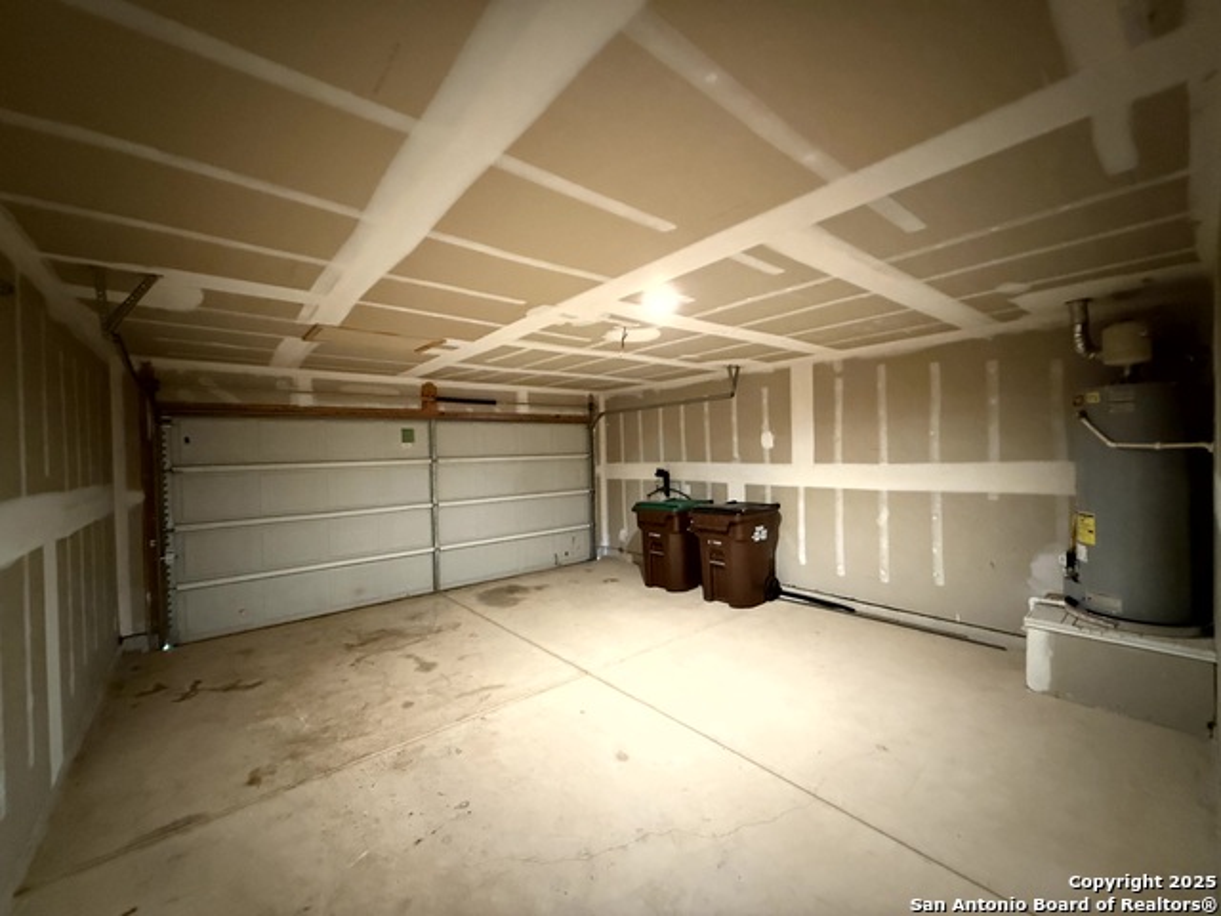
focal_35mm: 14
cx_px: 610
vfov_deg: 85.7
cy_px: 458
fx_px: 494
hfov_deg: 102.1
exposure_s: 1/40
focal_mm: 2.22
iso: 1250
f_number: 2.2
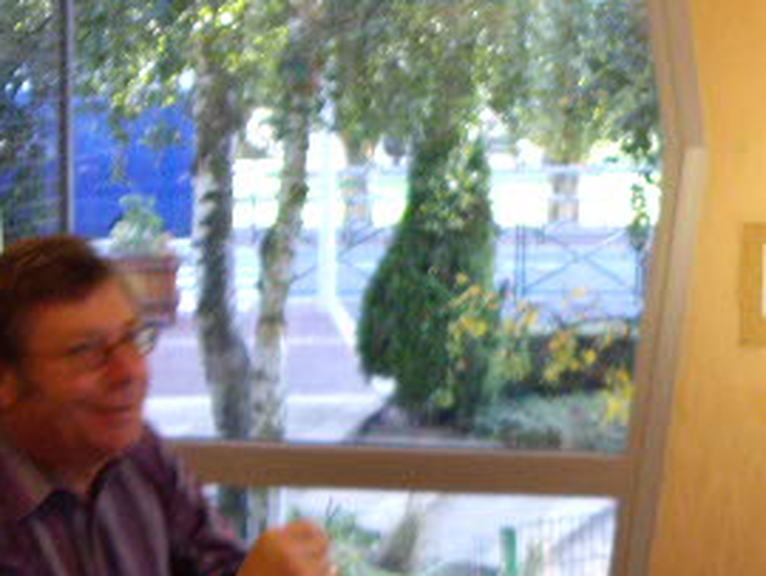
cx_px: 698
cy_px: 267
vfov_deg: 16.4
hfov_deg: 21.3
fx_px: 1993
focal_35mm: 90
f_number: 2.7
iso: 200
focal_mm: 6.2
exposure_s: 1/50
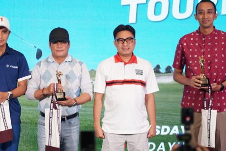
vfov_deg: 7.1
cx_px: 89
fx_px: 1210
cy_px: 66
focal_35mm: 193
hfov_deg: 10.7
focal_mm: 85
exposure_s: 1/100
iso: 200
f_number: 1.8
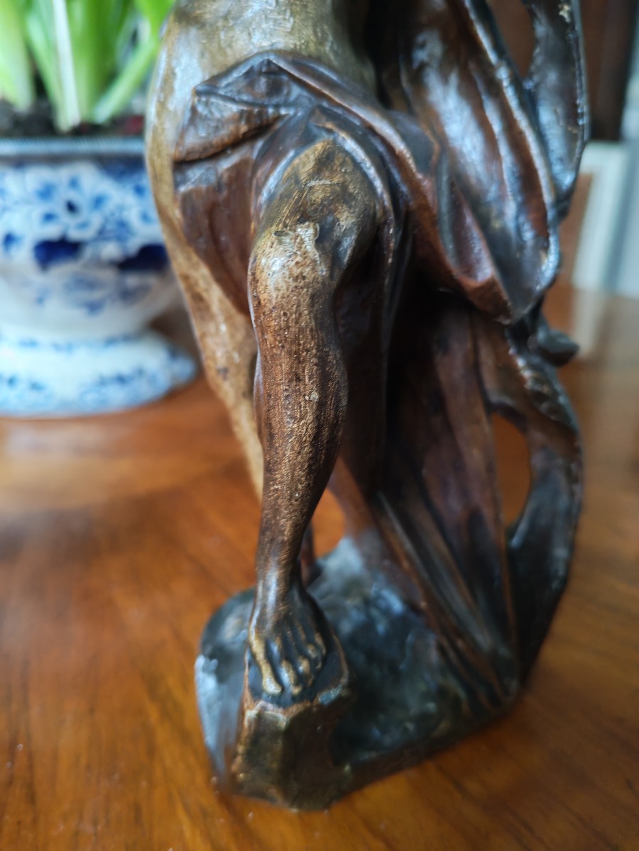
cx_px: 320
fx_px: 665
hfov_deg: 51.4
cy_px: 426
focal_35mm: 27
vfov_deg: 65.3
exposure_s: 1/50
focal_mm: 6.12
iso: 2000
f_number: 1.9
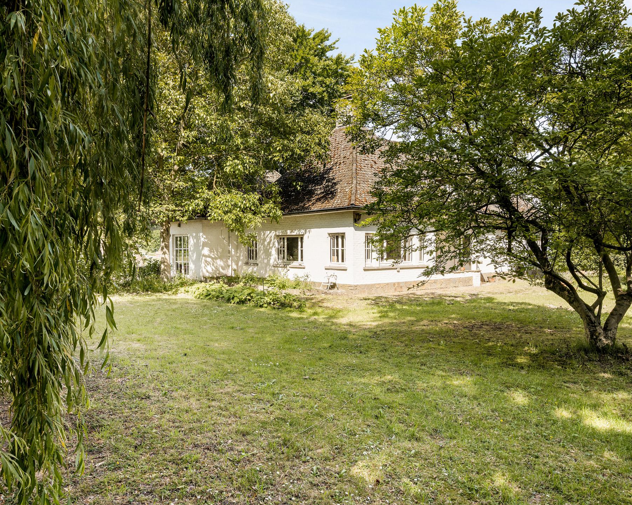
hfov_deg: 66.0
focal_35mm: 26
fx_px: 486
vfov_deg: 54.9
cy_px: 252
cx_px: 318
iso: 500
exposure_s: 1/50
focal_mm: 23
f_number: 11
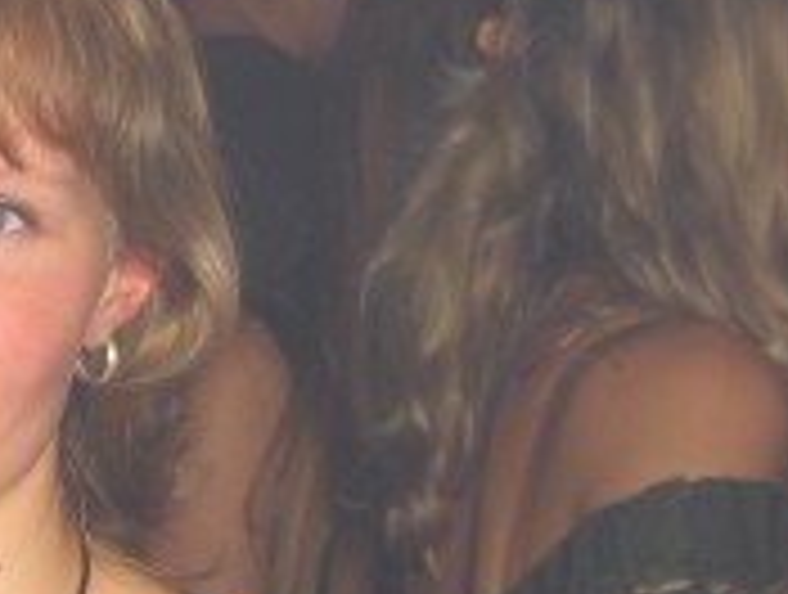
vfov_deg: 11.4
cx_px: -99
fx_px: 2965
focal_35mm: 130
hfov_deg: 14.7
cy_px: 369
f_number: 2.8
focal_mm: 7.9
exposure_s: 1/60
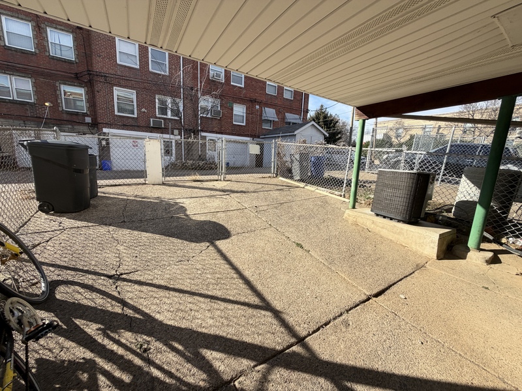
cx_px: 261
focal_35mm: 14
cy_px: 196
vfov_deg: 85.7
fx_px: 211
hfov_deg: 102.1
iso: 40
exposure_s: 1/770
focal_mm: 2.22
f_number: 2.2
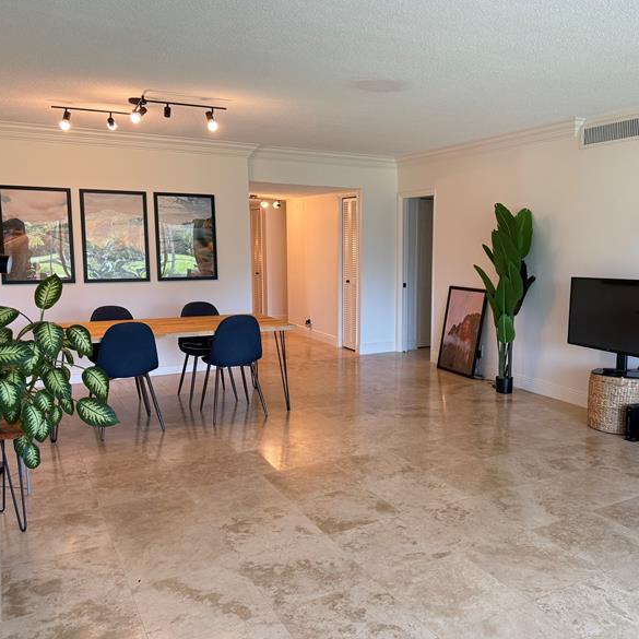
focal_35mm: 29
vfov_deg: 55.6
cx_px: 377
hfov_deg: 55.3
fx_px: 606
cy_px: 320
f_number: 1.78
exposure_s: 1/120
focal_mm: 6.76
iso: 200
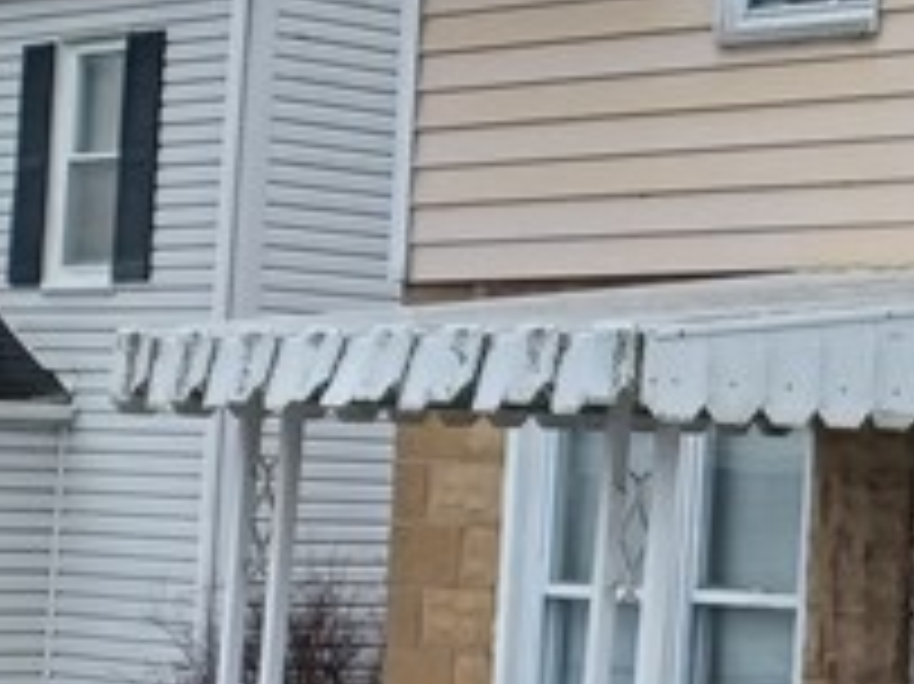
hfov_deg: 13.3
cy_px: 360
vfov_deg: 11.8
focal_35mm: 126
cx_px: 1864
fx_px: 3325
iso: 32
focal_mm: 4.6
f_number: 1.8
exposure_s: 1/168
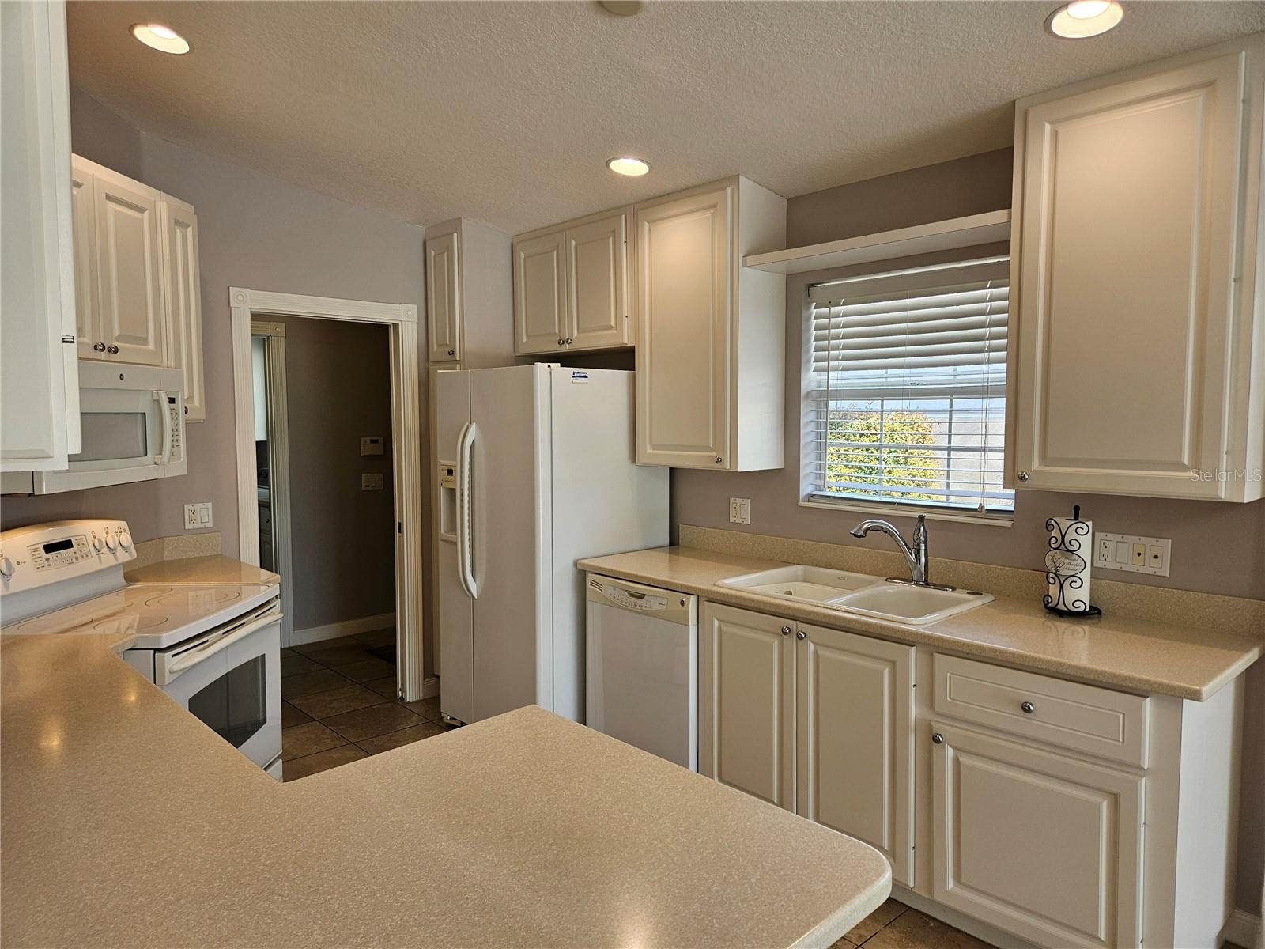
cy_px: 474
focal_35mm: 23
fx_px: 841
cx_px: 632
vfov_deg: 58.9
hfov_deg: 73.9
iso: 50
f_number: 1.8
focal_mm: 5.4
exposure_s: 1/120
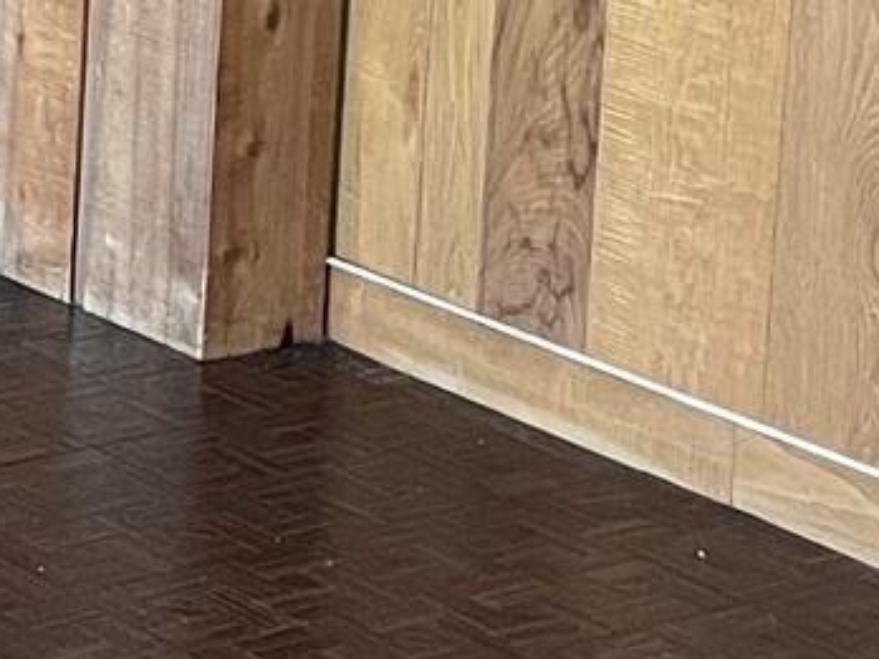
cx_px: -884
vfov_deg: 9.2
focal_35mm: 153
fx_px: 3885
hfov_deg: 11.6
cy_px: -566
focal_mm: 5.1
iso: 400
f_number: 1.6
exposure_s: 1/60
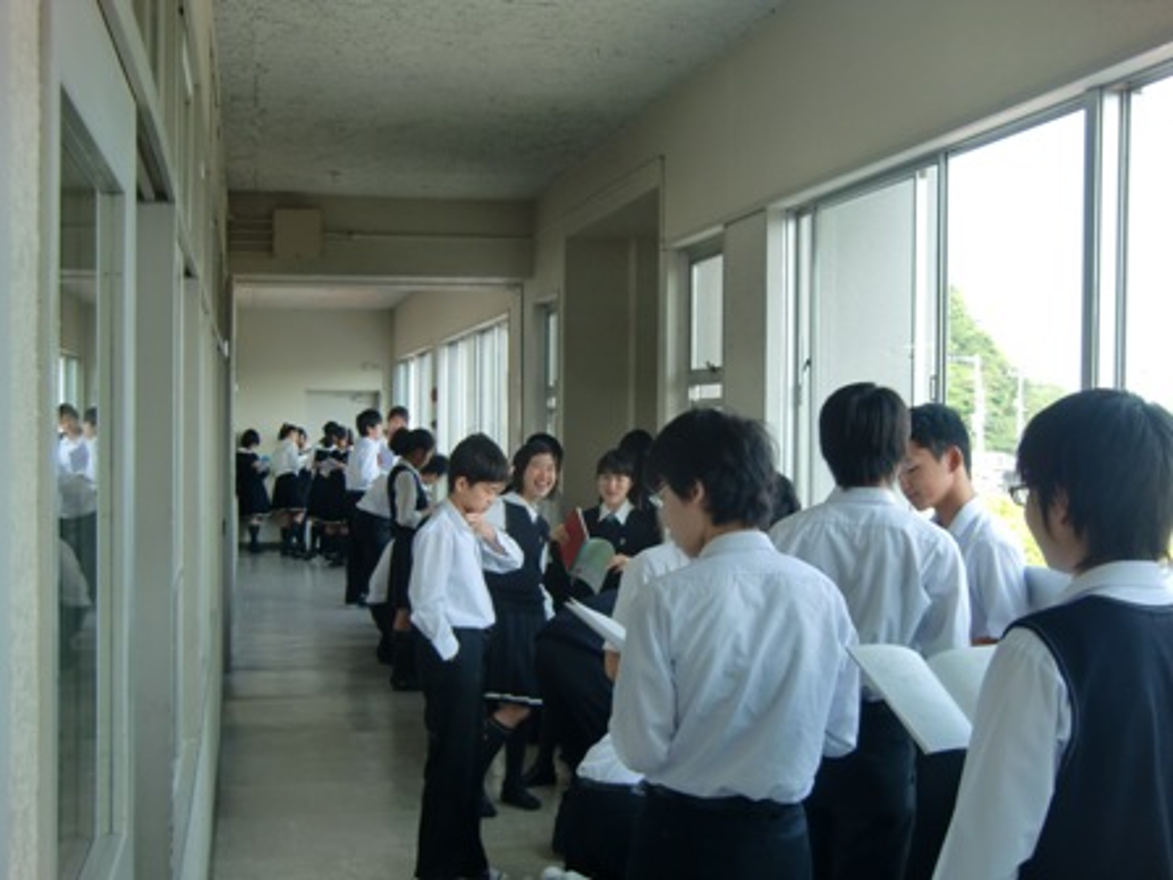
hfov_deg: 40.4
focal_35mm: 47
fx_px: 1593
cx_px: 586
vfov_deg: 30.9
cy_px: 440
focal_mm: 8.4
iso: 64
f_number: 4
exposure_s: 1/80
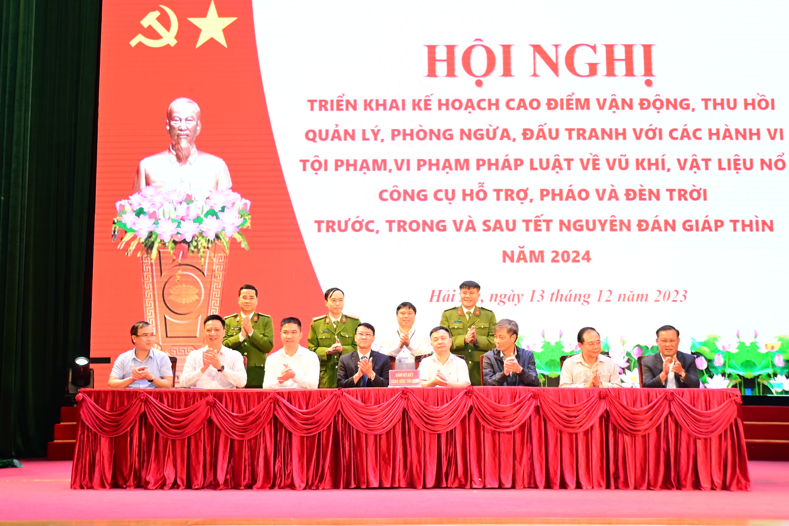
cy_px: 259
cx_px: 390
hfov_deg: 38.2
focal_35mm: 52
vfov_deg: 26.0
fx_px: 1140
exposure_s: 1/200
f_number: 5
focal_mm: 34
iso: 1600
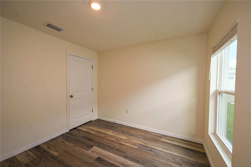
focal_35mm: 14
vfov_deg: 79.2
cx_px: 126
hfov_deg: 102.3
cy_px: 84
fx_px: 101
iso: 3600
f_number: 4
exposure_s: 1/60
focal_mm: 14.5
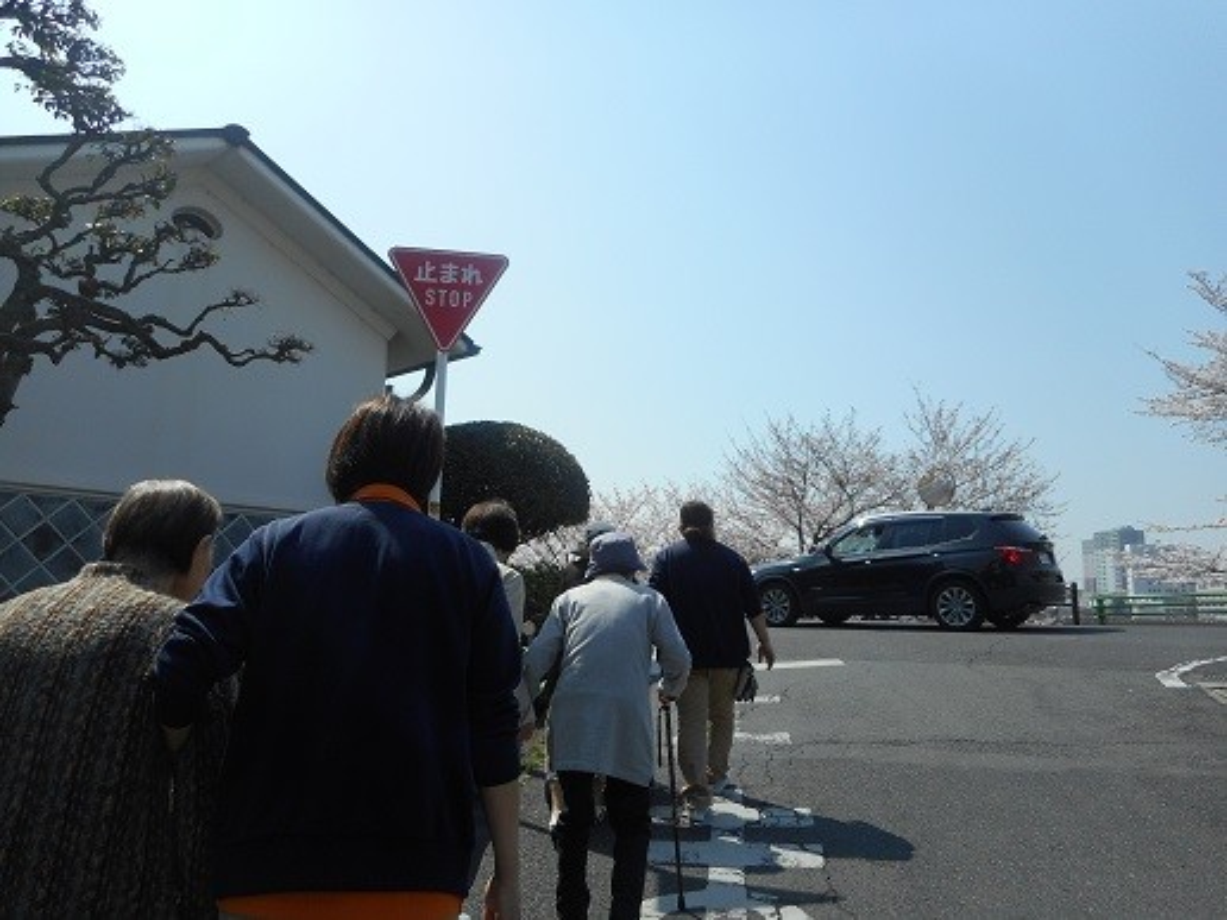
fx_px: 886
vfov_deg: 54.9
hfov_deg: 69.4
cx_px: 614
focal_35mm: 25
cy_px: 460
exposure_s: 1/800
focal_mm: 4.5
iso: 80
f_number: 3.7
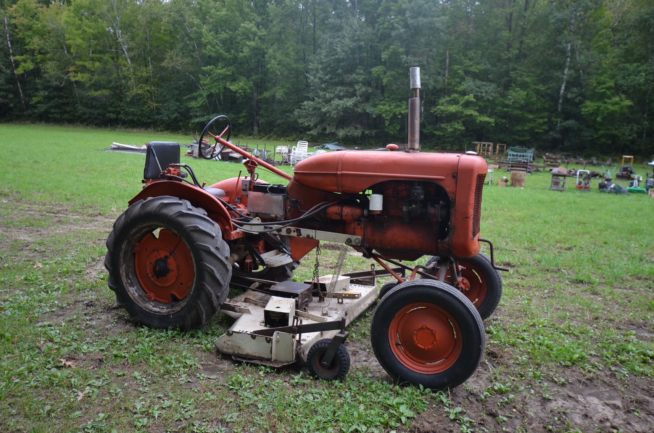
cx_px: 327
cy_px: 216
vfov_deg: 43.4
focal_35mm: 30
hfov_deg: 62.0
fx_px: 544
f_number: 4.5
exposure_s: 1/60
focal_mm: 20
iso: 400
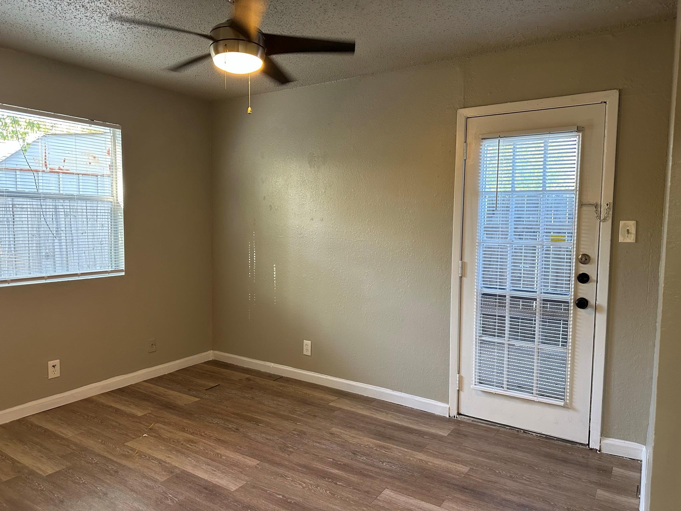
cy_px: 256
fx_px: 472
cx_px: 340
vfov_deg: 56.8
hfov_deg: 71.6
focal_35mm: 24
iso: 200
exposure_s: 1/60
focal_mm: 6.86
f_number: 1.78
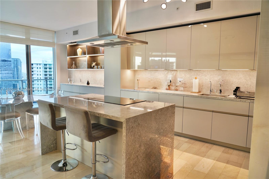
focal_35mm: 24
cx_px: 134
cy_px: 90
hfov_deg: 73.8
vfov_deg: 53.1
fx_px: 179
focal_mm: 24
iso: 320
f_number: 5
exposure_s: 1/20
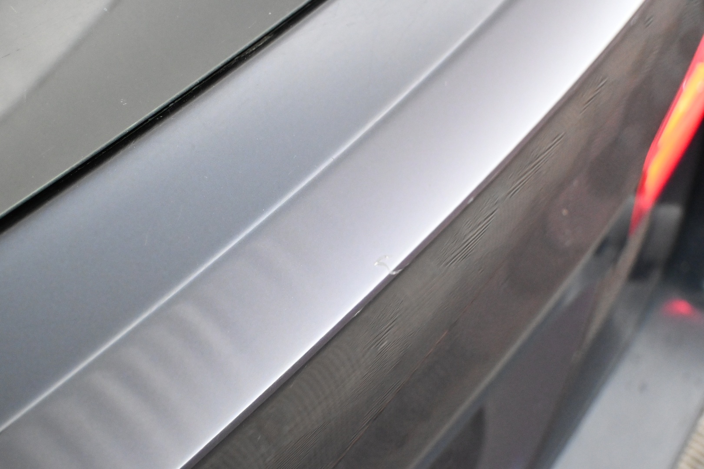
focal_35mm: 49
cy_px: 234
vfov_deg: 27.7
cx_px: 352
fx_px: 953
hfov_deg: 40.5
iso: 7200
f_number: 5
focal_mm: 32.5
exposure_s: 1/60
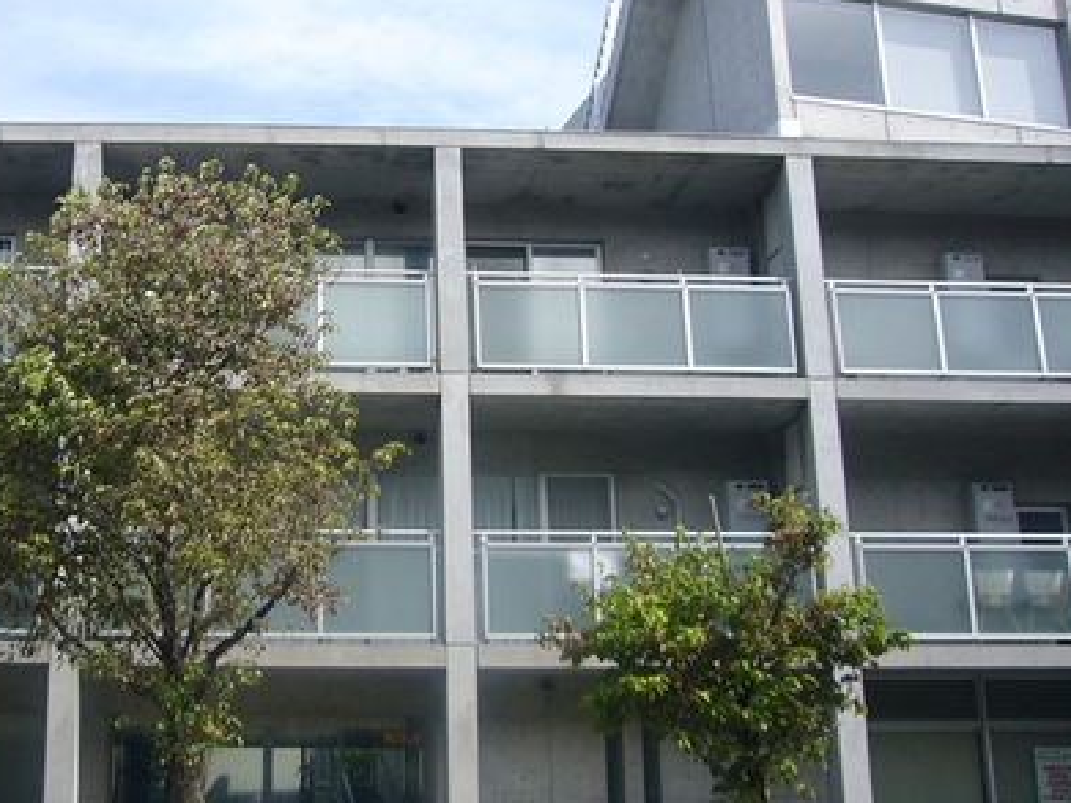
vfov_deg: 33.5
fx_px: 1330
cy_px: 458
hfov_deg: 42.4
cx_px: 260
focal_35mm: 43
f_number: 5.6
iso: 80
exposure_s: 1/250
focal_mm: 4.6
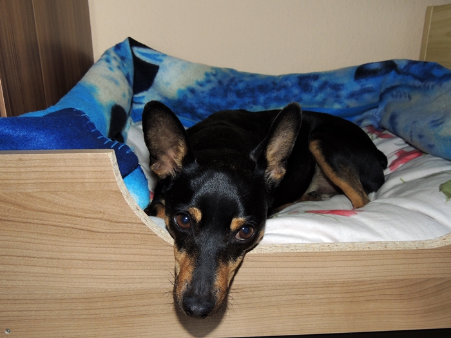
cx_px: 226
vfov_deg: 46.8
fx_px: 391
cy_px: 169
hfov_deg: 60.0
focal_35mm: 30
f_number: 3.1
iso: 200
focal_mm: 5.3
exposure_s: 1/30
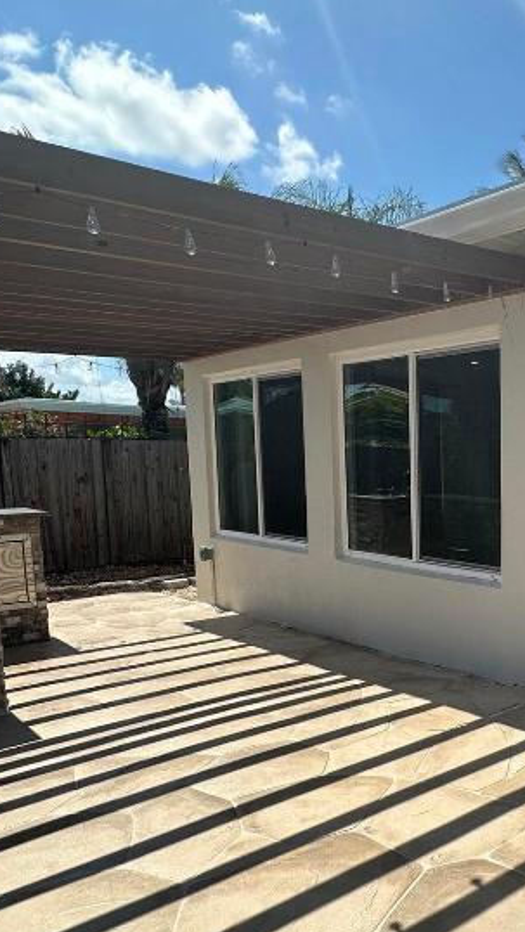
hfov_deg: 35.3
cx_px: 557
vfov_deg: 65.5
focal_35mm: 29
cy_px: 551
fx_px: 717
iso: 50
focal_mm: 2.22
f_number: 2.2
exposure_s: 1/1715
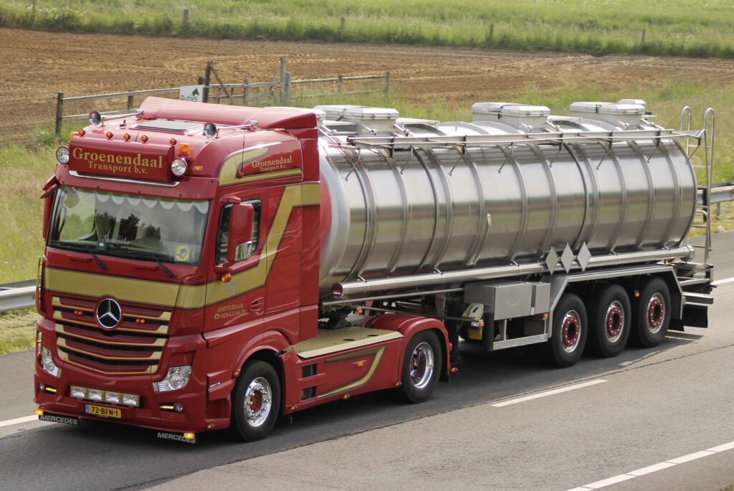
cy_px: 246
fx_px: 1347
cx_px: 367
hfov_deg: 30.5
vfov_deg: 20.7
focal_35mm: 66
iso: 200
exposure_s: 1/250
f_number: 10
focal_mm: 44
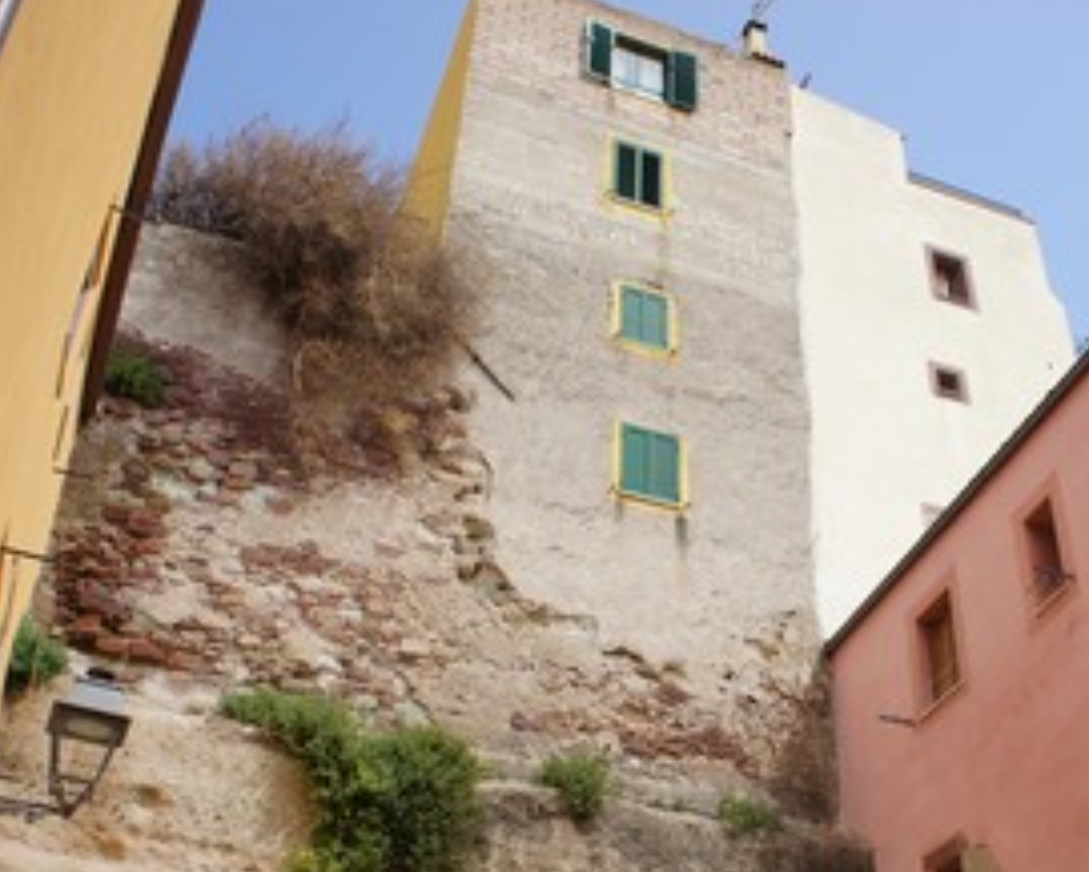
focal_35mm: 43
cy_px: 603
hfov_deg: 42.0
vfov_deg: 34.5
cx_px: 776
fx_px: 1386
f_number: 11
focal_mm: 18
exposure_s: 1/200
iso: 200
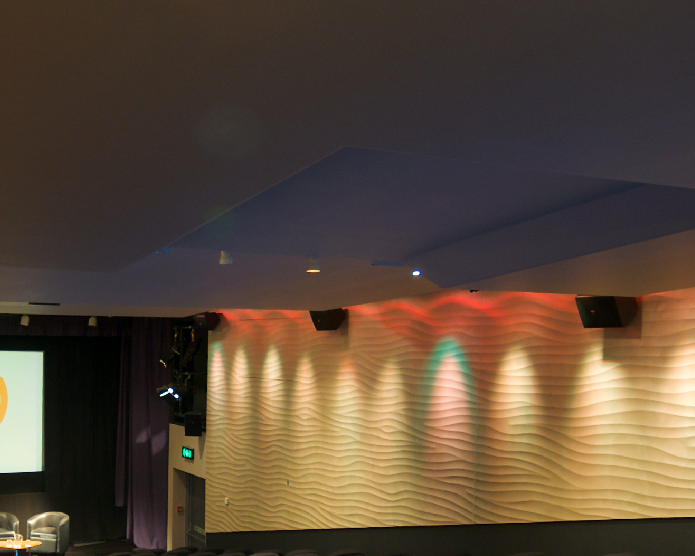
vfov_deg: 37.3
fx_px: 802
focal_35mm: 39
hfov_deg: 45.7
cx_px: 205
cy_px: 418
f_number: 4
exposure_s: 1/2.5
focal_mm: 10
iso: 320
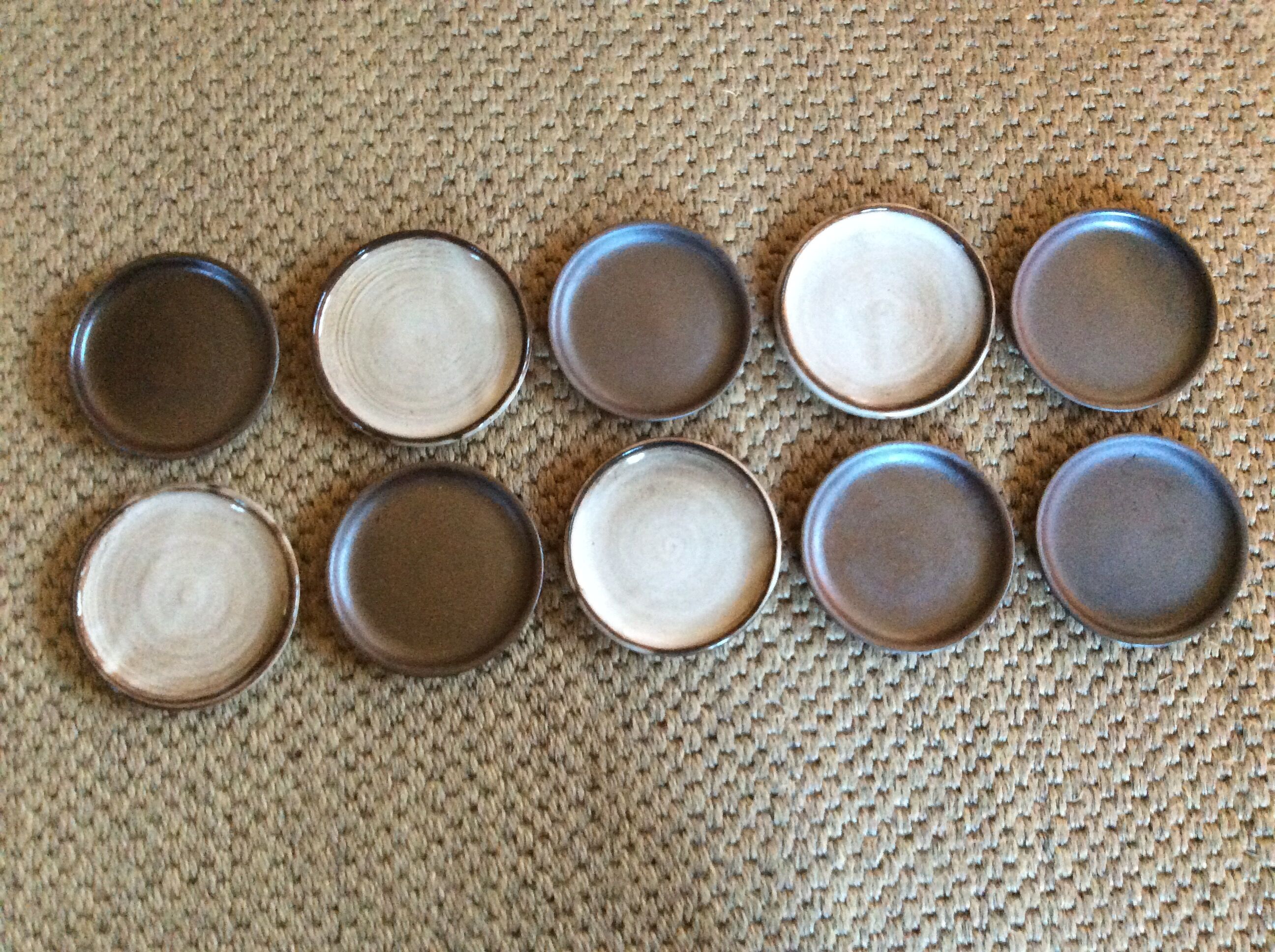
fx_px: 1177
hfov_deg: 56.9
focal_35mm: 32
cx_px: 638
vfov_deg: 44.1
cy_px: 476
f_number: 2.4
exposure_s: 1/25
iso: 320
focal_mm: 3.3
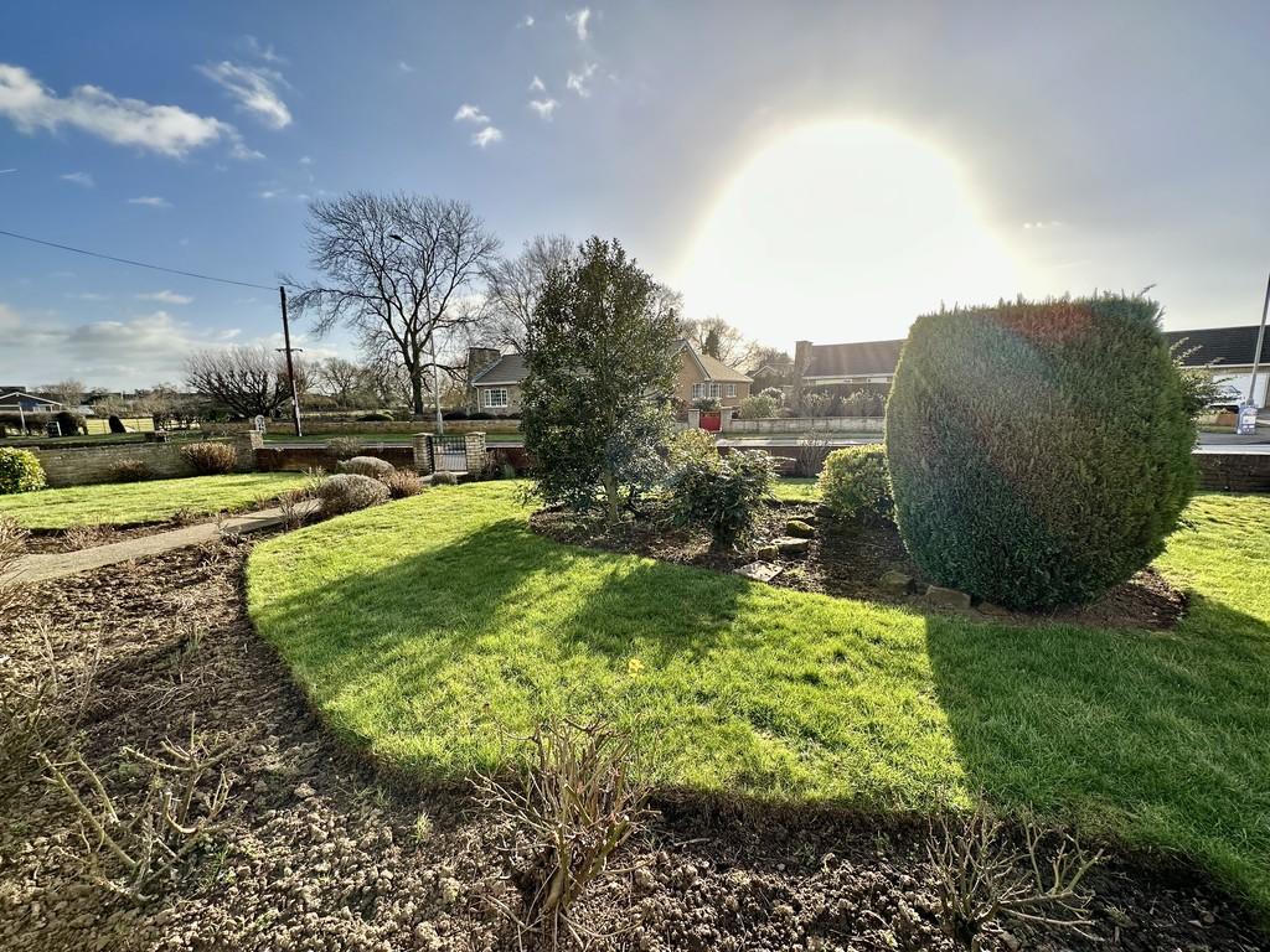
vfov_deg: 85.7
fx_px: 514
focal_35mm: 14
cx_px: 635
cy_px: 476
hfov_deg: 102.1
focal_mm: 2.22
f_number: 2.2
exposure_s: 1/875
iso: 40
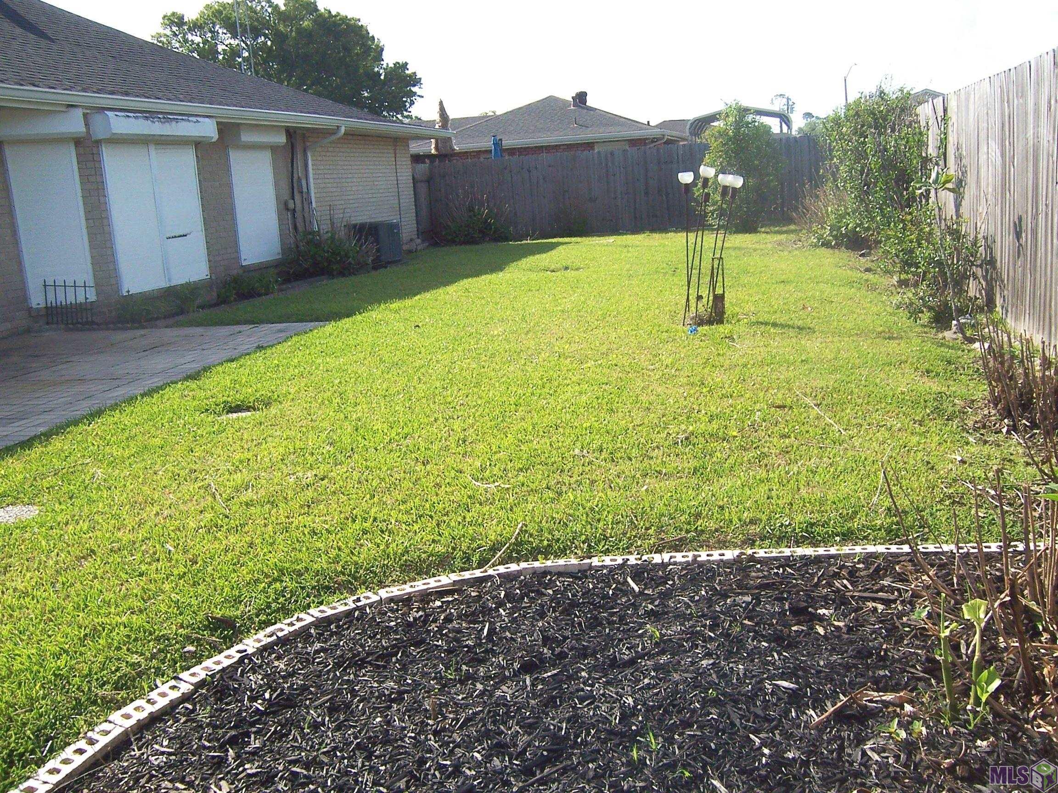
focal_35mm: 33
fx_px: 1009
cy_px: 396
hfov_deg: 55.4
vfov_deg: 42.9
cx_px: 529
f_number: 3.4
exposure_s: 1/1000
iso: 80
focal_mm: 5.5
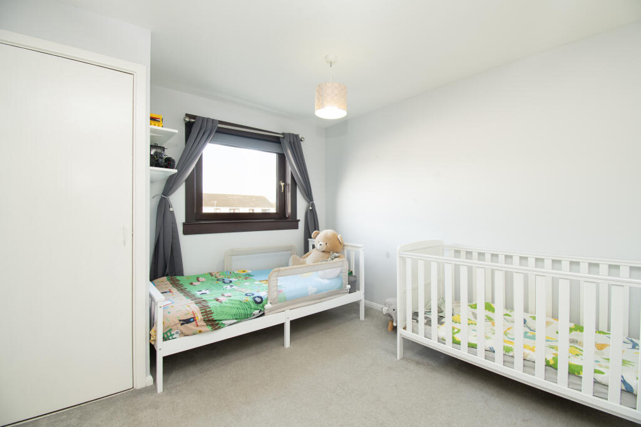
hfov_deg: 100.4
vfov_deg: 77.3
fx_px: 267
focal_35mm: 15
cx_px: 320
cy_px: 214
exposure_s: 1/6
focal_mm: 10
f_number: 8
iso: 320
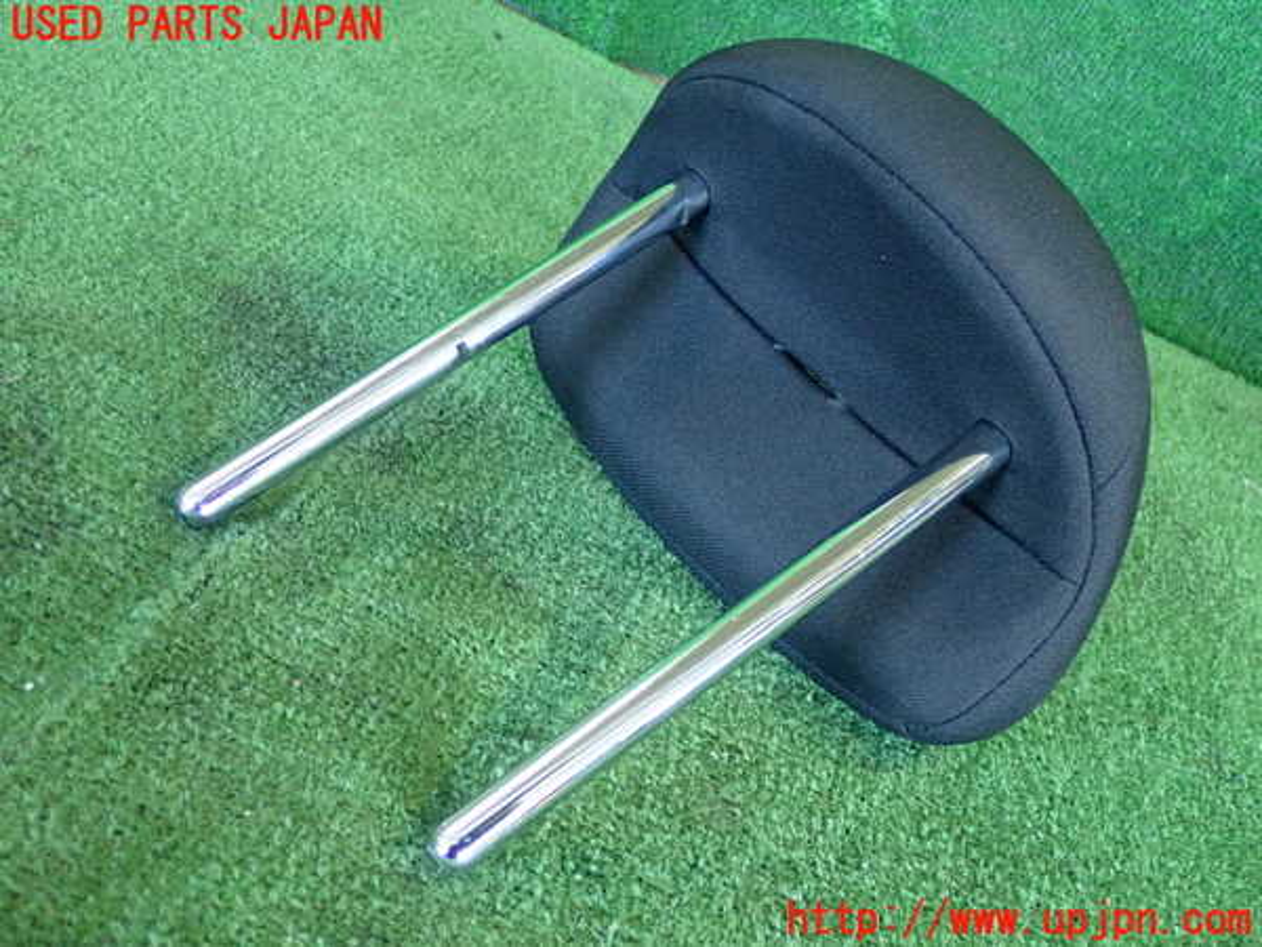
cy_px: 474
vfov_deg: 36.0
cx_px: 631
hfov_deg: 46.8
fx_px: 1458
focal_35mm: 40
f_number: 2.8
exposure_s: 1/40
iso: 800
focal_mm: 7.34
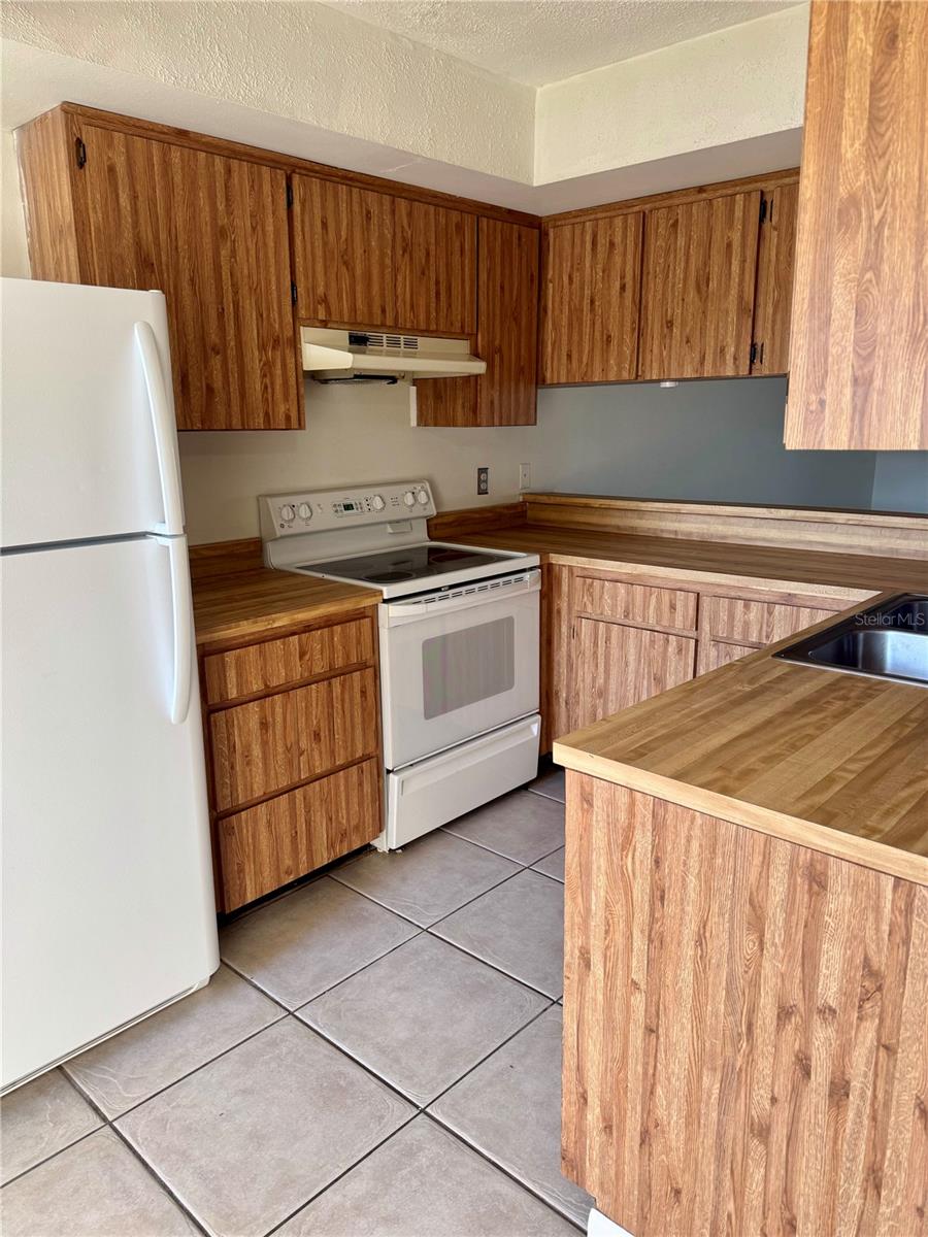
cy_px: 618
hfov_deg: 56.8
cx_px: 464
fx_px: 858
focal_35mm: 24
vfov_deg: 71.6
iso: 125
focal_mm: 6.76
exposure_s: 1/60
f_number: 1.78
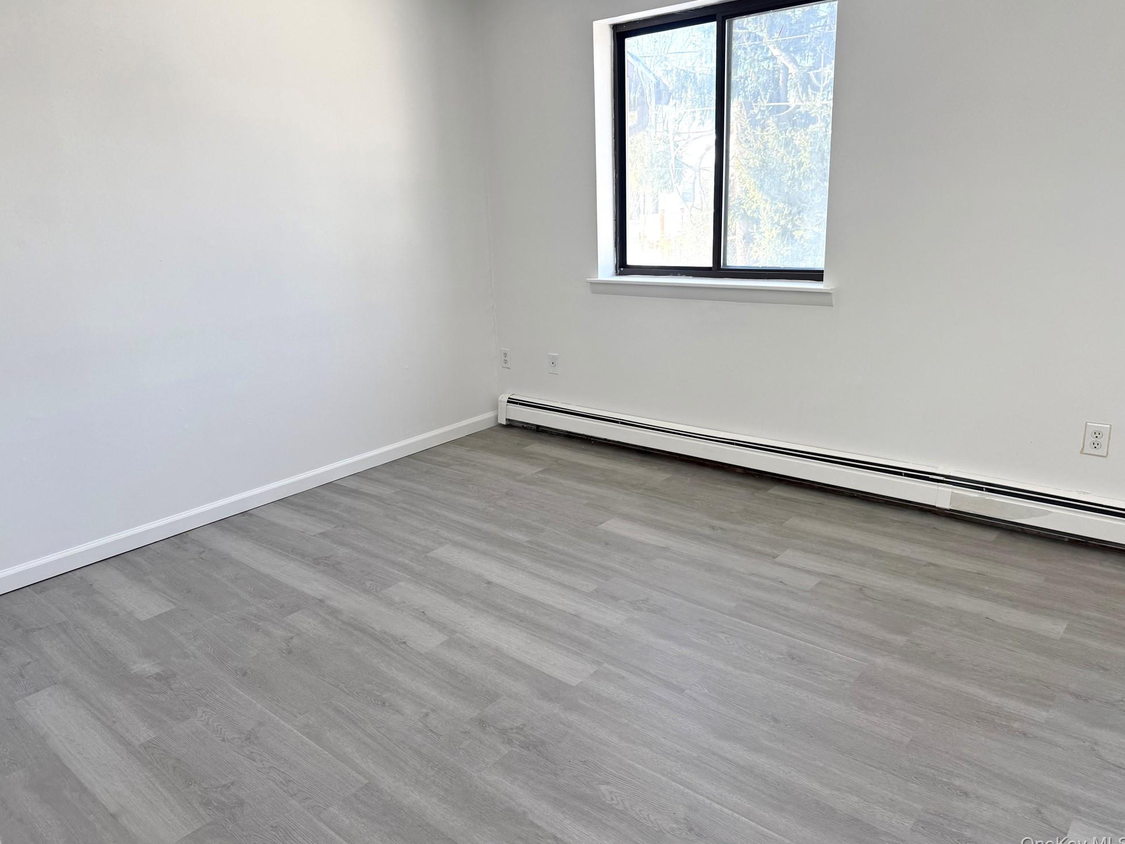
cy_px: 418
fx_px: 813
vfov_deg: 54.9
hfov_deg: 69.4
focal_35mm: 25
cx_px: 551
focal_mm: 6.76
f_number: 1.78
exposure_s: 1/240
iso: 100
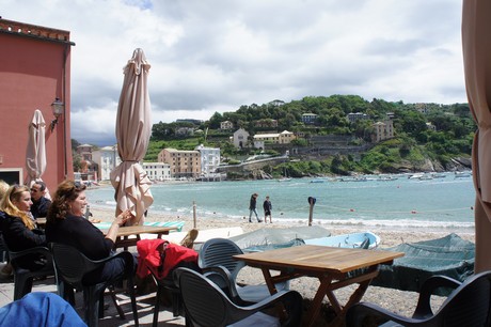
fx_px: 368
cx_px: 246
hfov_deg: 67.4
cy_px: 164
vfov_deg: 47.9
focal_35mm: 27
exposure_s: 1/250
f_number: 11
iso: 200
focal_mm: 18
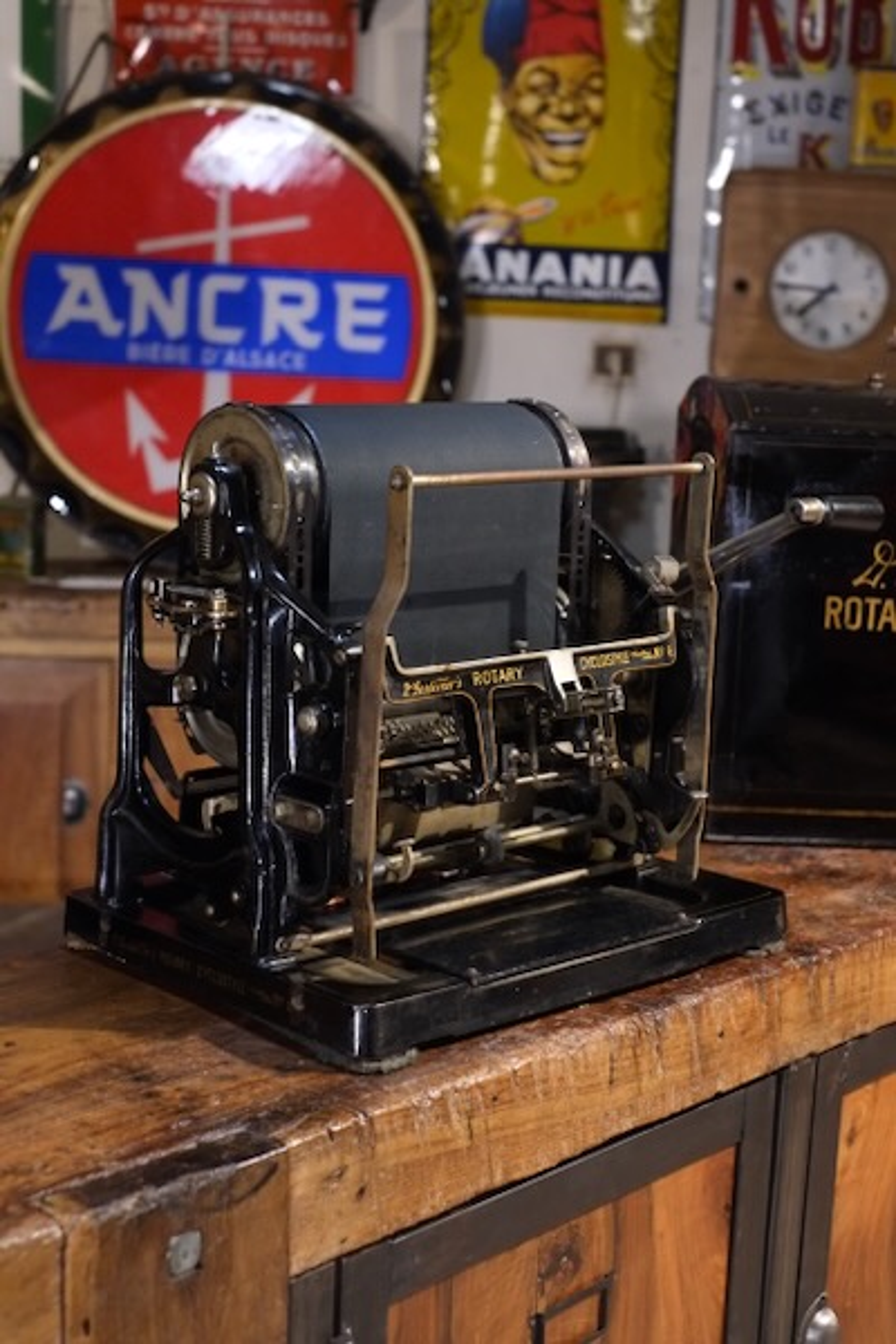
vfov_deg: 37.5
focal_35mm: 53
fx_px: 1979
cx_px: 448
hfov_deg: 25.5
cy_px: 672
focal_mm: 35
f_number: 3.6
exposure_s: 1/125
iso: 3200
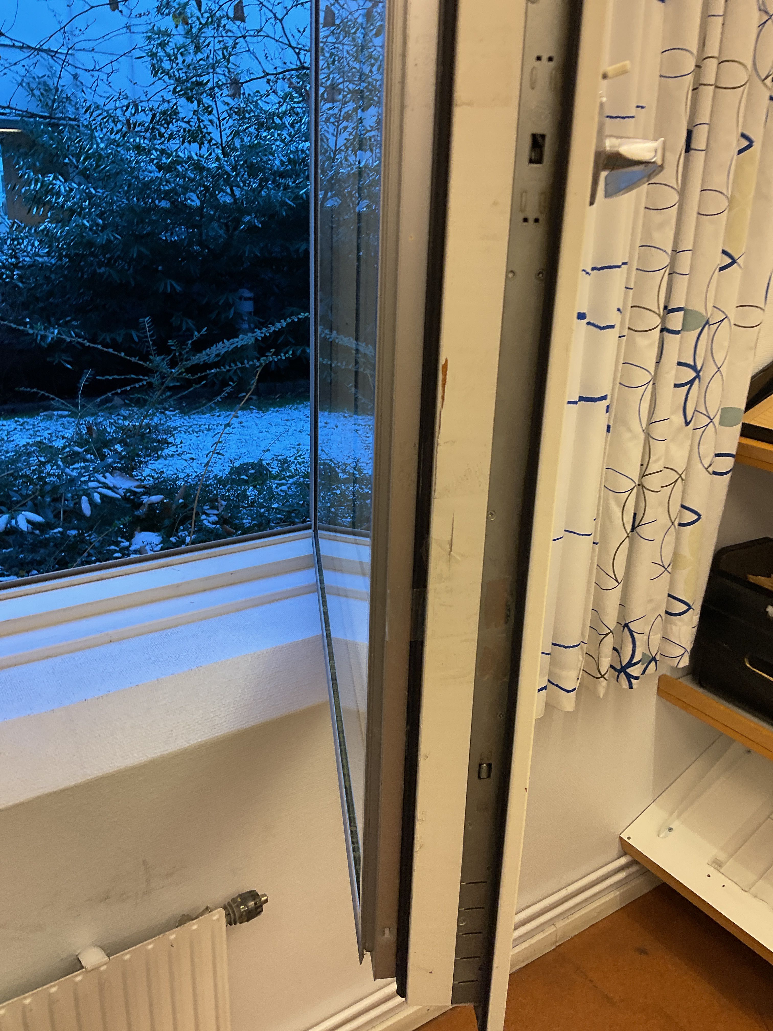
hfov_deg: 48.2
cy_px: 516
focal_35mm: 29
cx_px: 386
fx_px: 863
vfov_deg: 61.7
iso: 32
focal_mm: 3
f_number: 1.8
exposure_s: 1/50
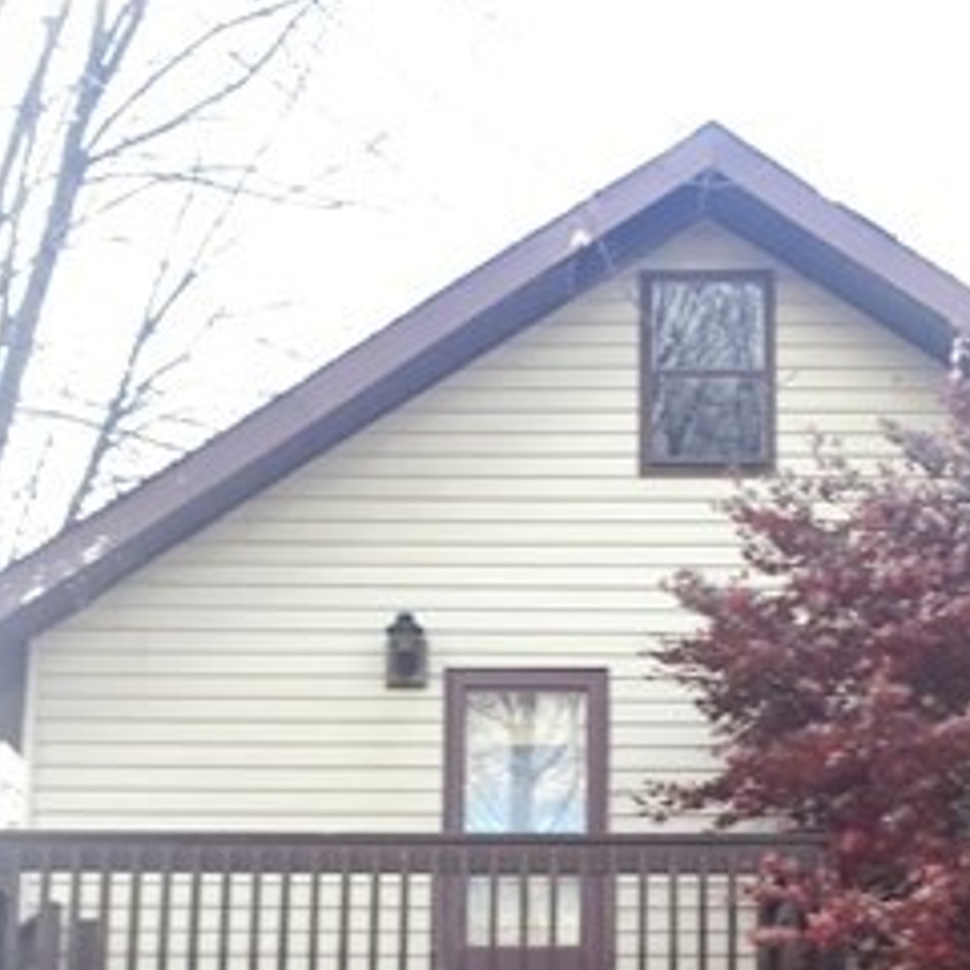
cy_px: 821
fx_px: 2156
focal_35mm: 68
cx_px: 568
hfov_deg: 25.3
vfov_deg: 24.8
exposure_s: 1/120
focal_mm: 4.15
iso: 40
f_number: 2.2
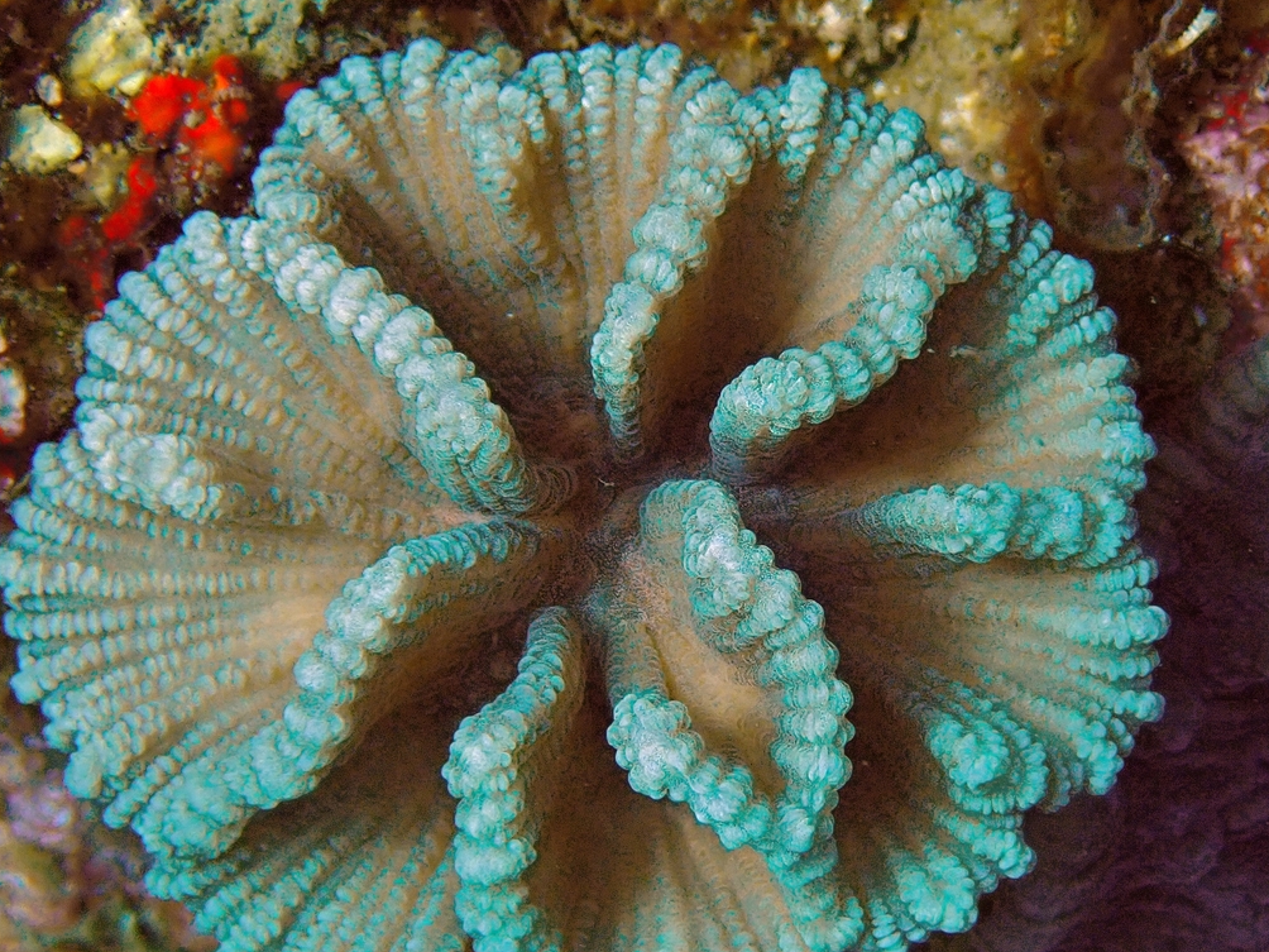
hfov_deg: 23.3
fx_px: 3079
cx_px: 621
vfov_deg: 17.6
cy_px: 538
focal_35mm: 84
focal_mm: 13.47
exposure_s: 1/160
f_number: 5.6
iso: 320
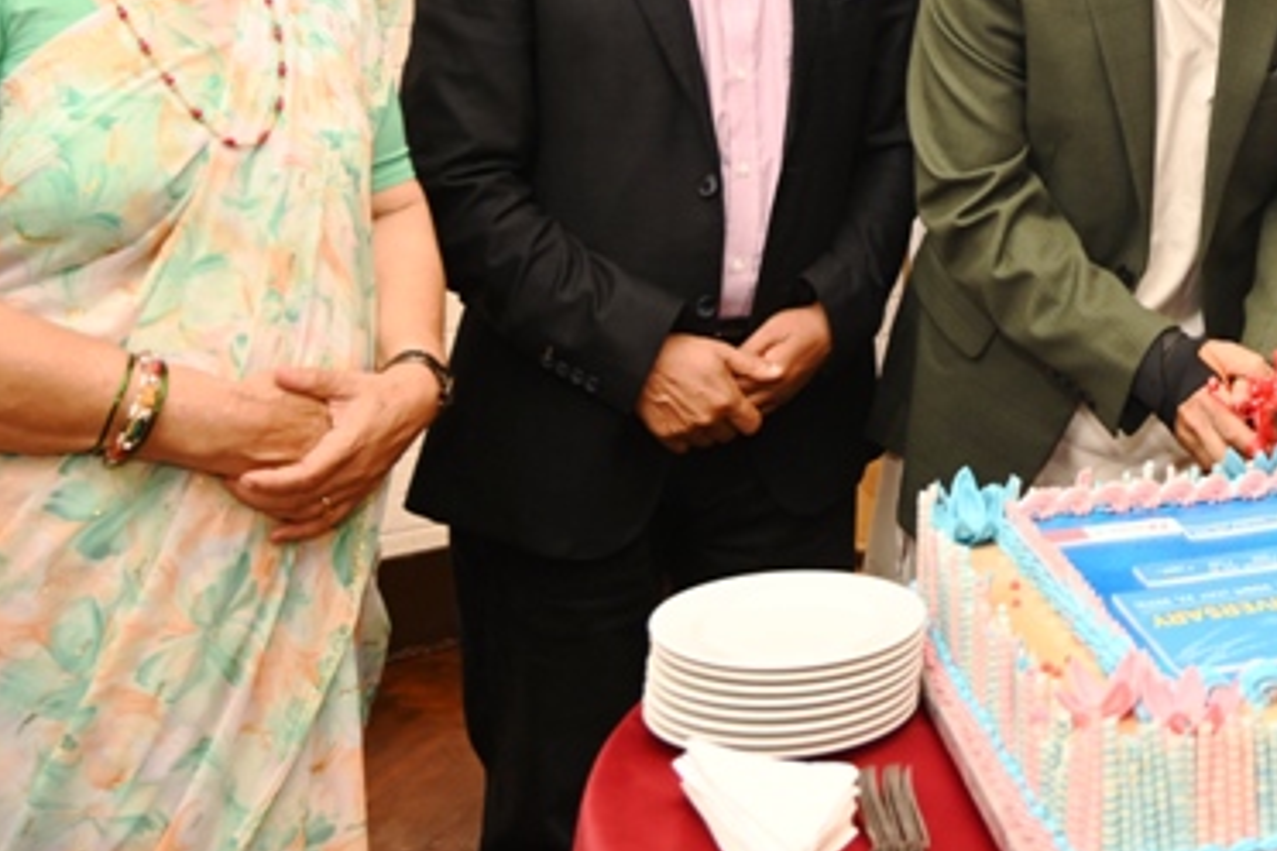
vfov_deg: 19.0
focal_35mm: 66
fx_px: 2341
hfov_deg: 27.8
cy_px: -283
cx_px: 1418
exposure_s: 1/160
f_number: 4
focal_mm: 24
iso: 800
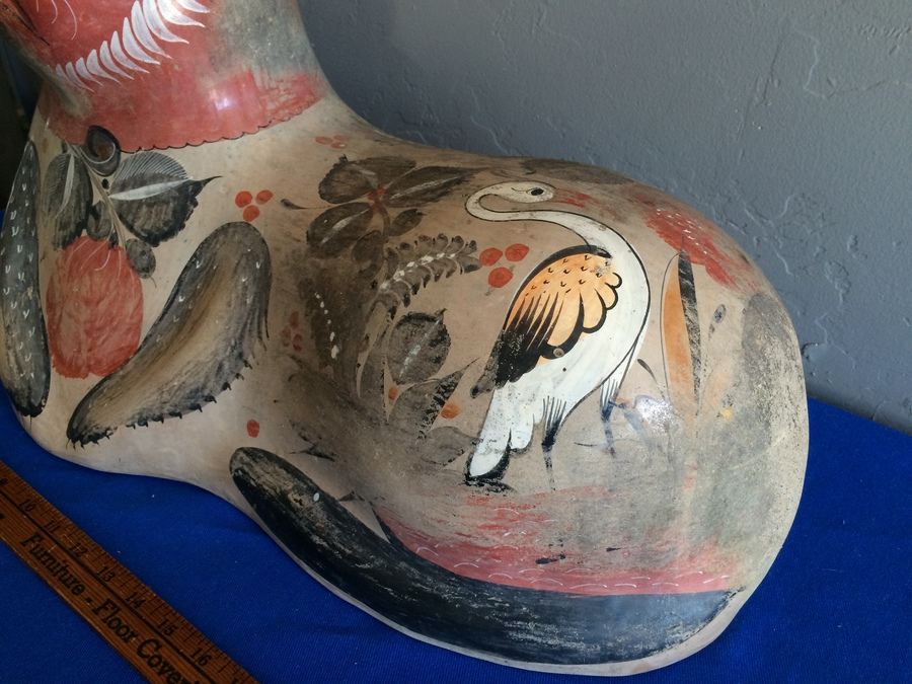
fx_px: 764
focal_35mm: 29
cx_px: 456
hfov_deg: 61.7
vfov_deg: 48.2
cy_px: 342
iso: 50
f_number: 2.2
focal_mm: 4.15
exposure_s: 1/30
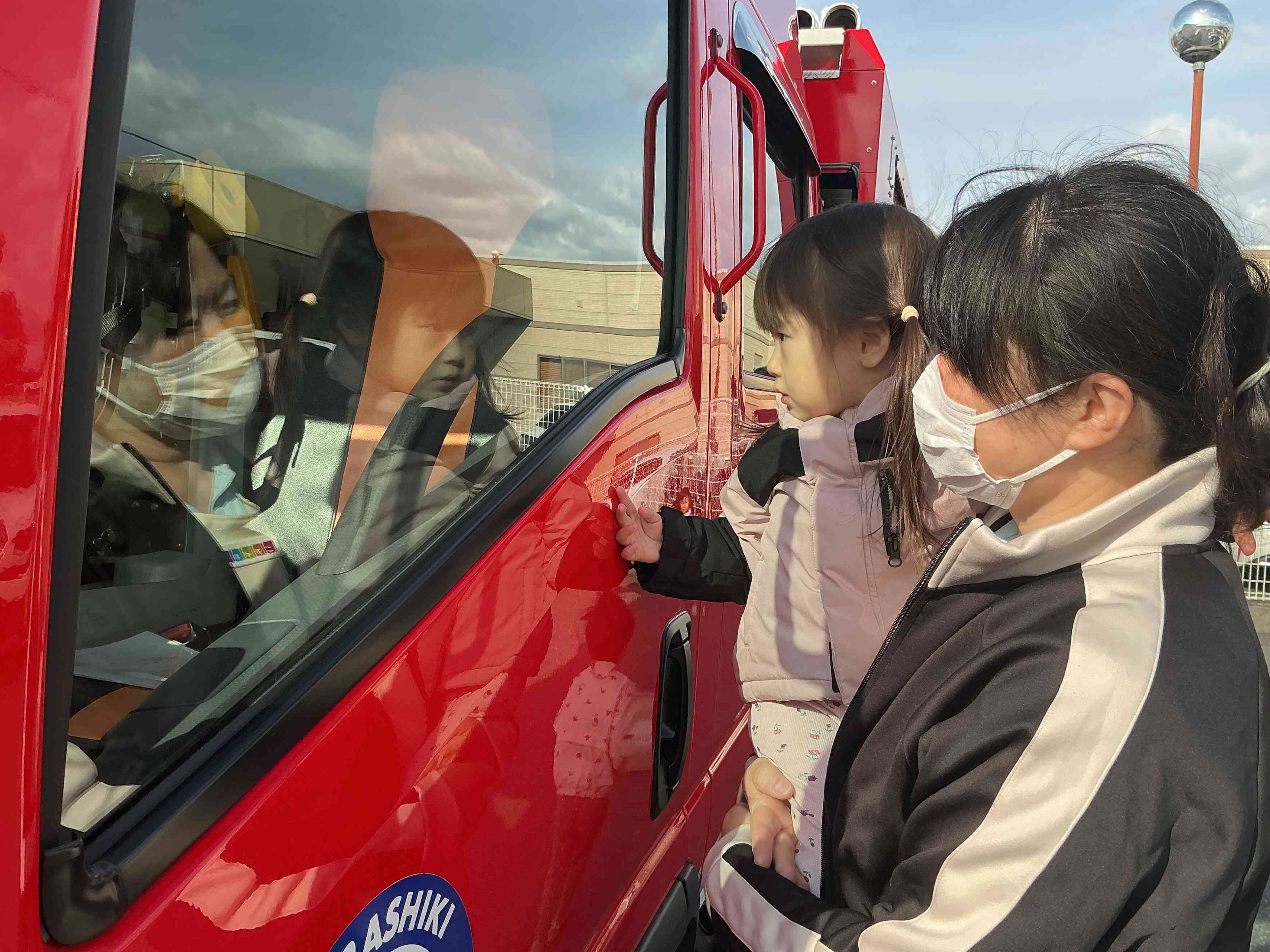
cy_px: 483
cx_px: 655
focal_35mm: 30
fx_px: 1101
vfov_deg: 46.8
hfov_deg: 60.0
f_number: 1.8
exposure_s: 1/1121
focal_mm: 3
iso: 25
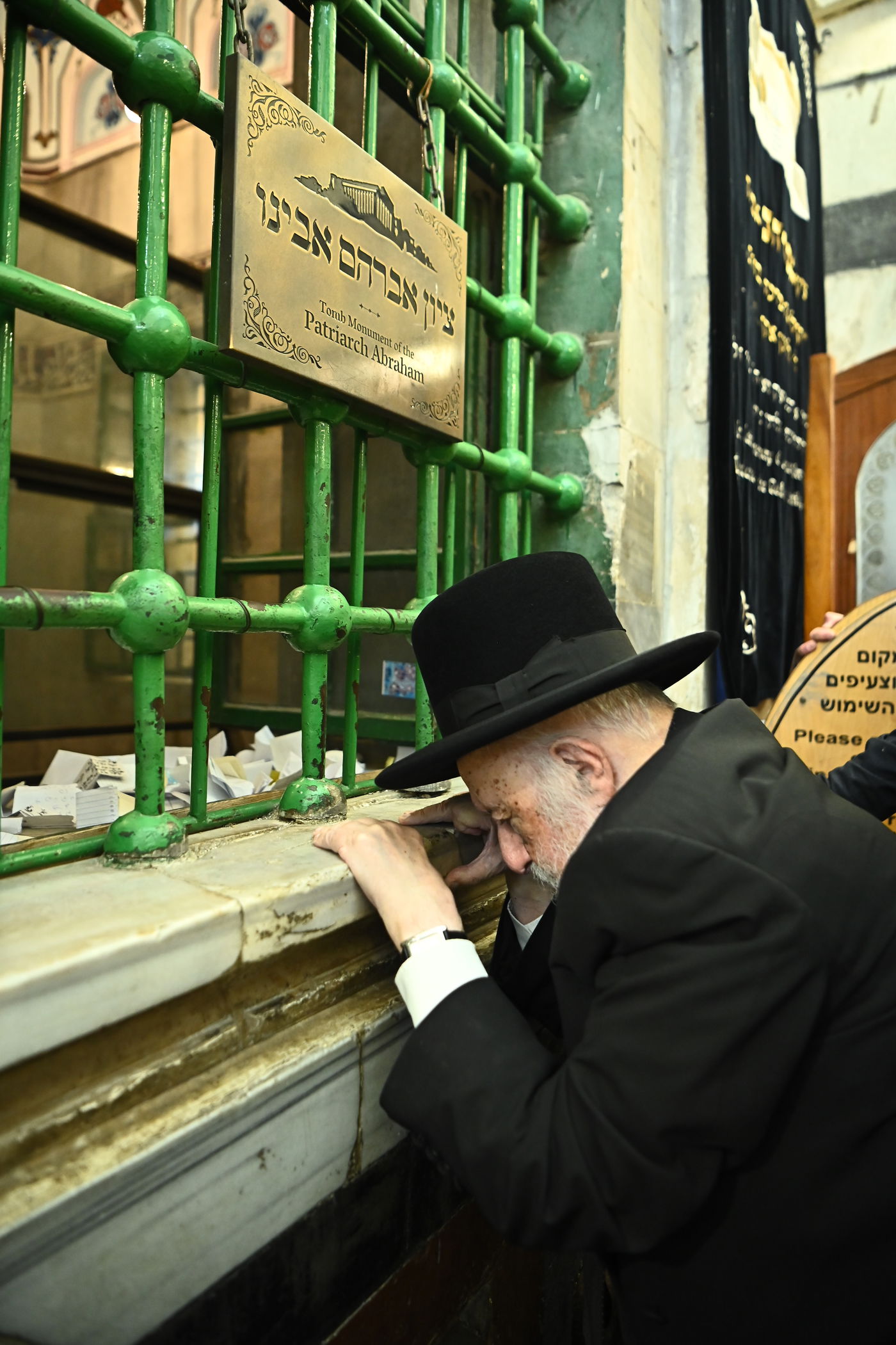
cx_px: 448
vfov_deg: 73.8
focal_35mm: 24
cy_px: 672
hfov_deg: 53.1
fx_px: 896
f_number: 2.8
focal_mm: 24
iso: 2500
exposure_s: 1/125
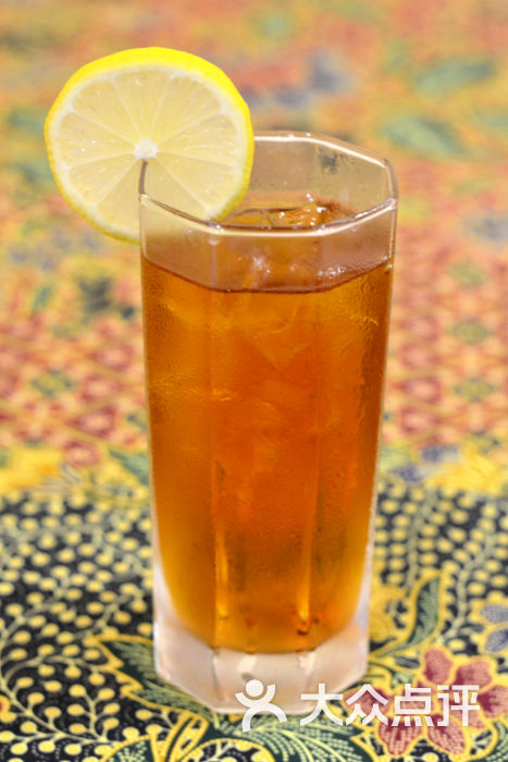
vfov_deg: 27.0
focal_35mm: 75
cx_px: 254
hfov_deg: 18.2
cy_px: 381
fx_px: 1587
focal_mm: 50
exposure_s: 1/30
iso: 1600
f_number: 4
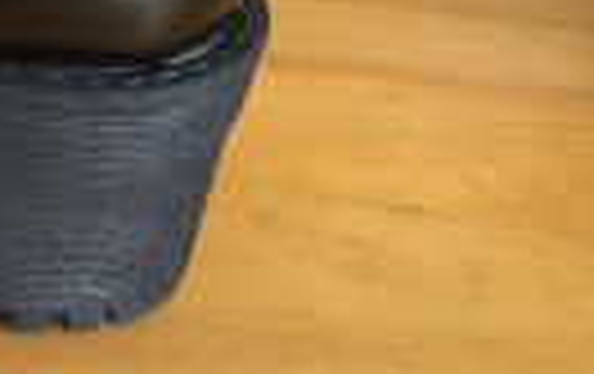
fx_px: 2108
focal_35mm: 130
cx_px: -549
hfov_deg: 13.9
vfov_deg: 9.5
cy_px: -338
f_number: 2.2
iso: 100
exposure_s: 1/30
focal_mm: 4.15
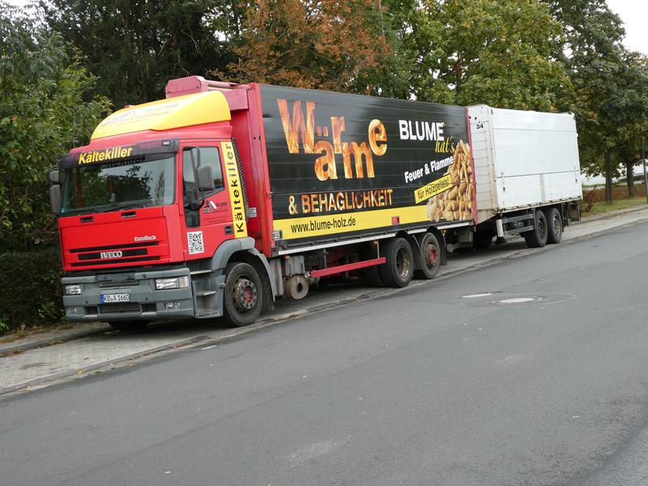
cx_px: 324
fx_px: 936
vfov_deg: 29.1
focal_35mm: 50
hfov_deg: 38.2
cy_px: 243
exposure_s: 1/80
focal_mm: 9
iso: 80
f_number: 4.1
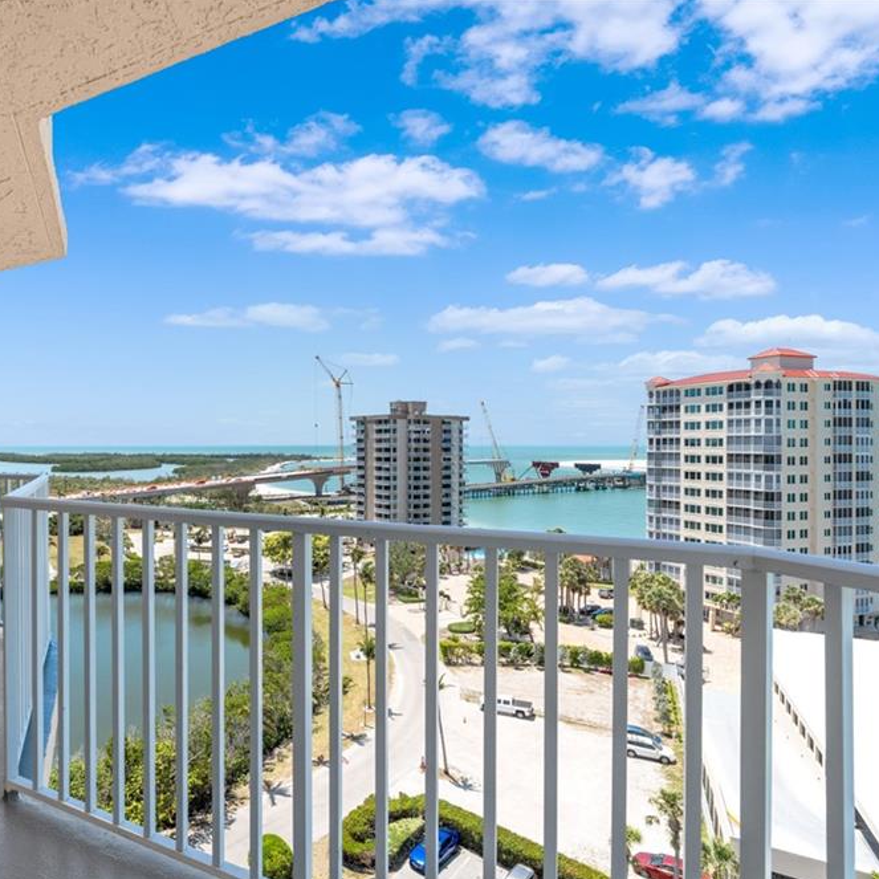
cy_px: 446
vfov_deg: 72.1
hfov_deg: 69.0
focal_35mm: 21
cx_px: 259
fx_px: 603
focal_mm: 16
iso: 400
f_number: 9
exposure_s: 1/320
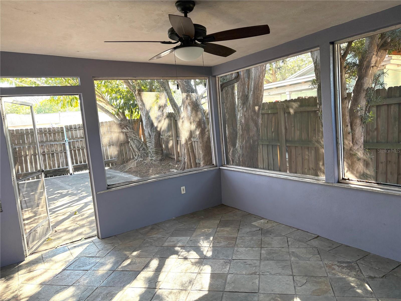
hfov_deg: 67.3
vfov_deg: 53.1
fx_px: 301
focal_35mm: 26
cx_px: 200
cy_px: 150
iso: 125
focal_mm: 5.96
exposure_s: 1/117
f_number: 1.6
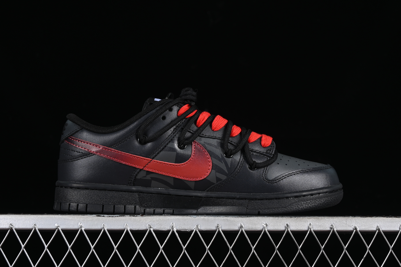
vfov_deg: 18.2
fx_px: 835
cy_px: 134
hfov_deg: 27.0
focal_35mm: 75
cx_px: 200
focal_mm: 50
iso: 160
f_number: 6.3
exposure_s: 1/60
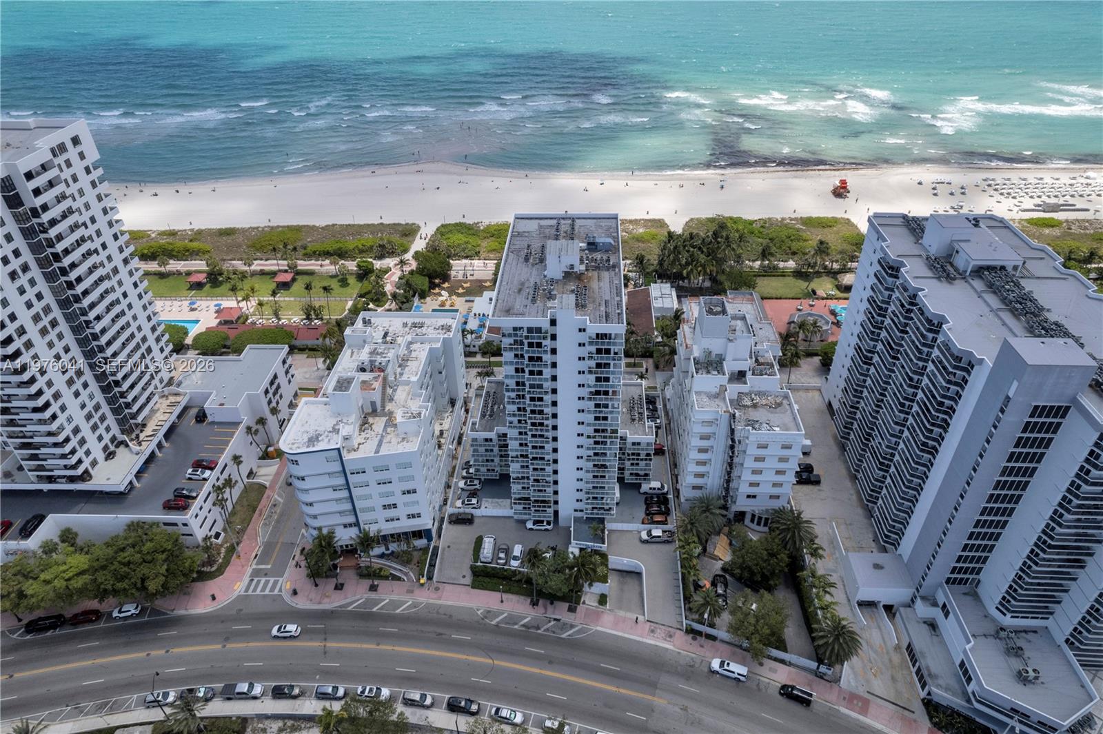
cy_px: 367
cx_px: 552
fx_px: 674
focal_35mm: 22
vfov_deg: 57.2
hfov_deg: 78.6
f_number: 2.8
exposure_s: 1/2500
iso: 150
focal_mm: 8.38
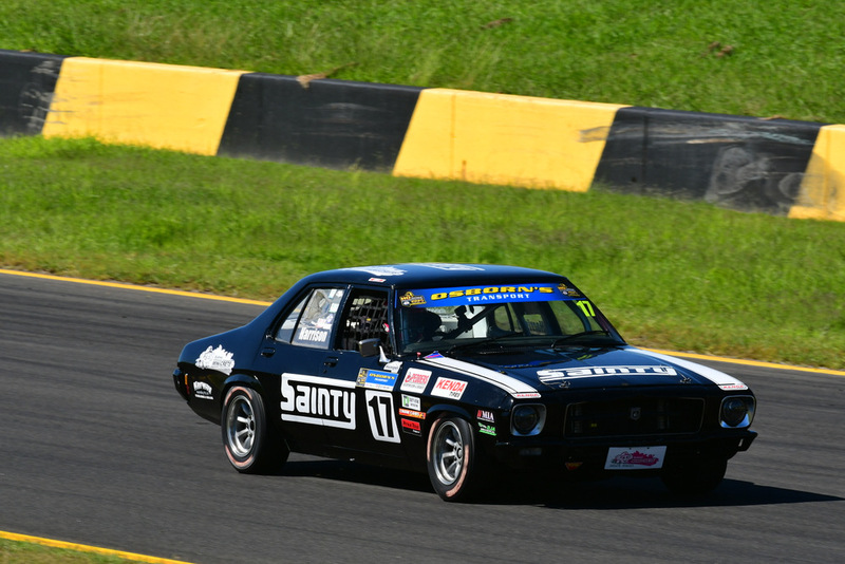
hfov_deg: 3.6
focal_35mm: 570
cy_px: 282
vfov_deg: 2.4
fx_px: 13383
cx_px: 422
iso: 500
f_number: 13
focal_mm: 380
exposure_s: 1/640
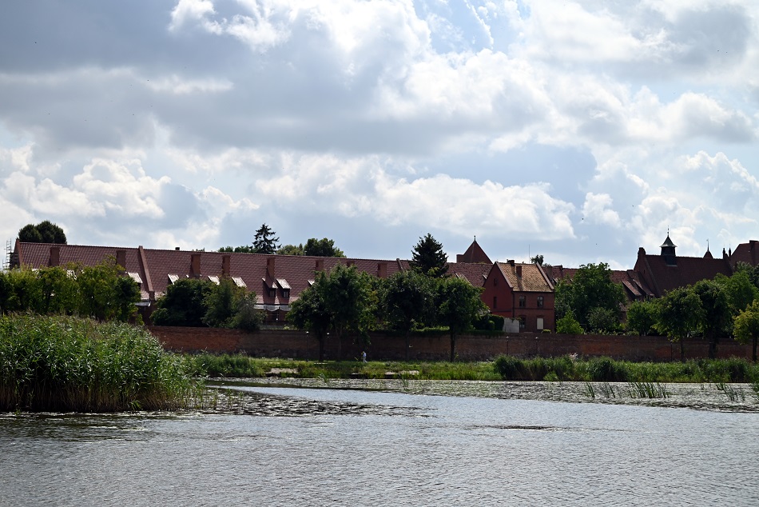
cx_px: 380
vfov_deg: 19.5
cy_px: 254
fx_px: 1476
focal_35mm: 70
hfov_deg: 28.8
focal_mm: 70
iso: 200
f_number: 5.6
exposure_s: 1/3200
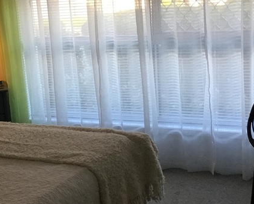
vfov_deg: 21.0
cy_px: 117
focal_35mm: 73
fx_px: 549
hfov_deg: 25.9
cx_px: 92
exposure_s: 1/33
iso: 50
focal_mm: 3.3
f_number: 2.4
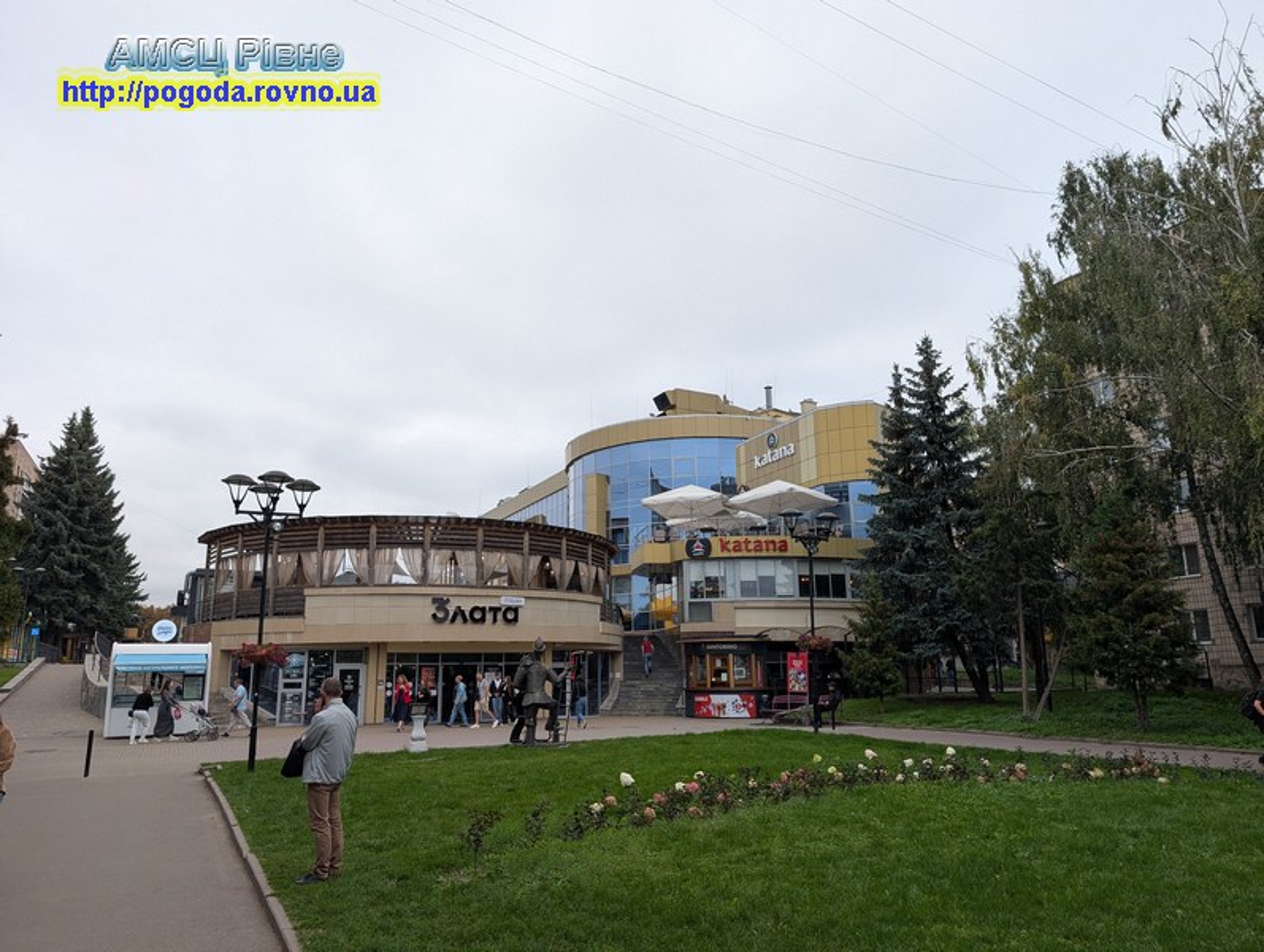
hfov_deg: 71.5
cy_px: 476
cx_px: 632
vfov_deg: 56.9
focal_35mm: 24
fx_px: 878
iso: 28
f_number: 1.68
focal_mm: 6.9
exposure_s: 1/474
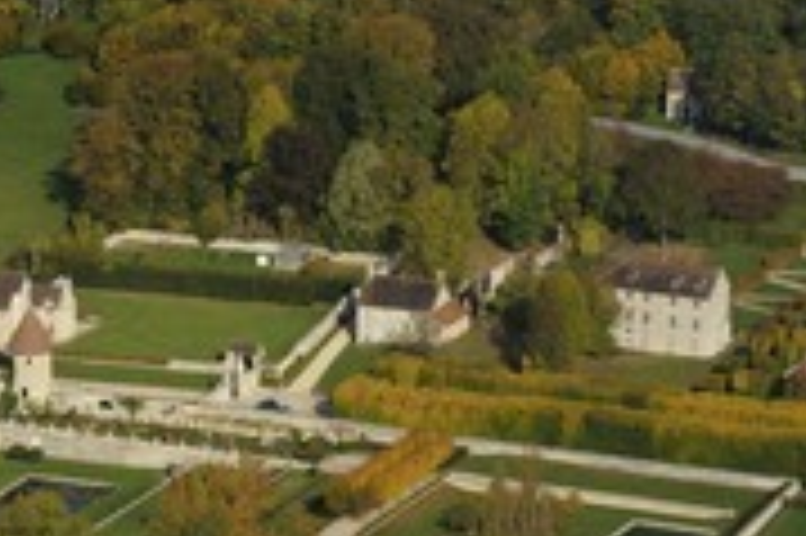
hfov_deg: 7.1
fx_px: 6420
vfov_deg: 4.8
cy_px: 500
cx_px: -45
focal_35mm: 287
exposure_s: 1/800
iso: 400
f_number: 9
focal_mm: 122
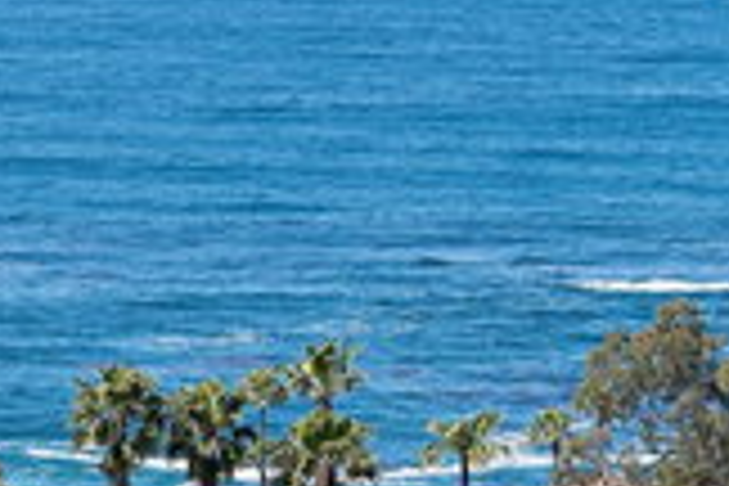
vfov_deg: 4.2
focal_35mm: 325
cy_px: 153
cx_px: 333
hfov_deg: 6.3
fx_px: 6581
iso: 160
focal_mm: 110
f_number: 7.1
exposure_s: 1/500
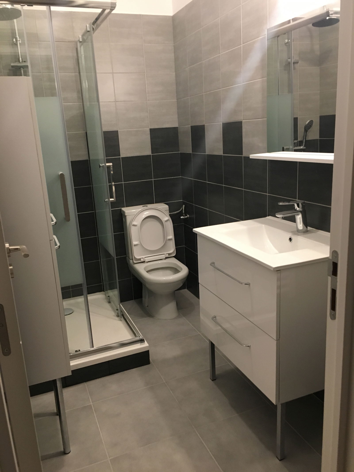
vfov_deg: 61.7
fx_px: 395
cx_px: 177
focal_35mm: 29
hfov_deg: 48.2
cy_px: 236
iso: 160
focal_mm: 4.15
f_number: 2.2
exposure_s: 1/33
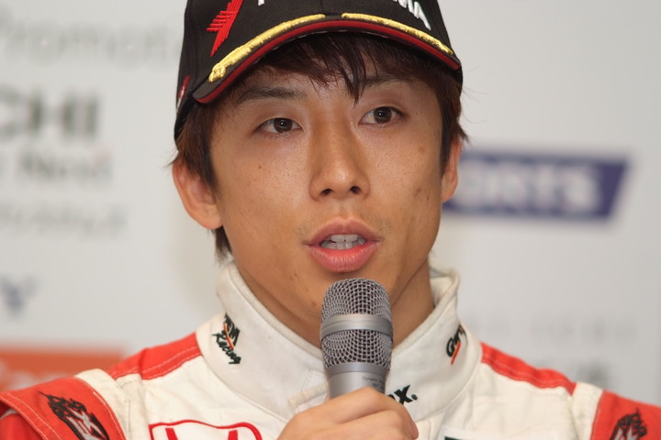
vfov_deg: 5.1
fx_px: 4957
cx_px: 330
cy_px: 220
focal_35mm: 270
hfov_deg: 7.6
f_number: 2.8
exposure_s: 1/125
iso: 800
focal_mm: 180
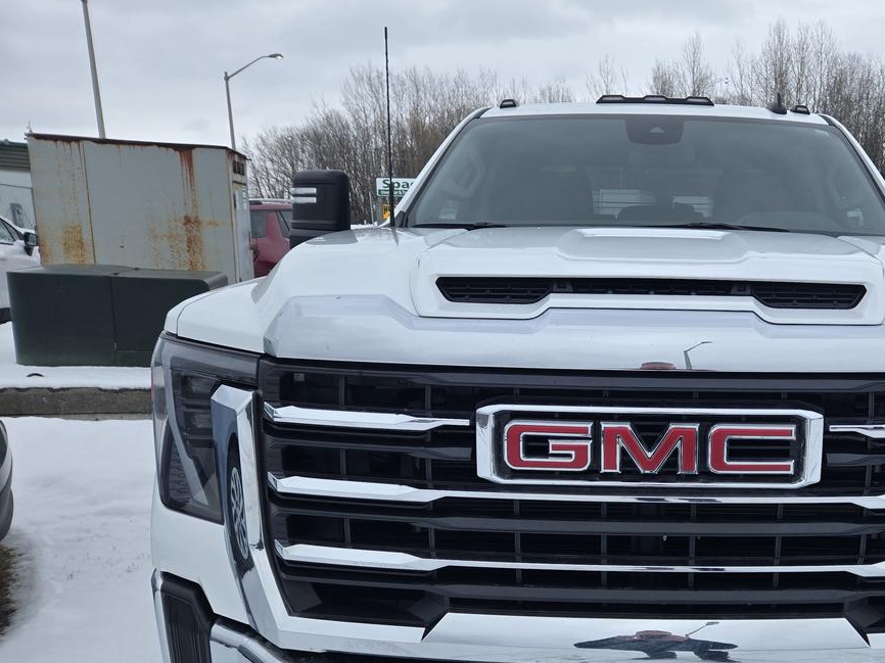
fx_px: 869
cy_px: 434
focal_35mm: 34
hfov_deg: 51.9
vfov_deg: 41.3
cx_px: 651
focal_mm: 5.4
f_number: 1.8
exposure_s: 1/2365
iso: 25
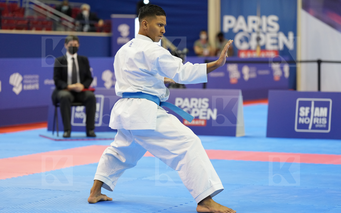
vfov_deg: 10.8
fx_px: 1125
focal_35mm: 121
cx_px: 171
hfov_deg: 17.2
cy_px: 111
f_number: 2.8
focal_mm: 118
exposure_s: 1/500
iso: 2500
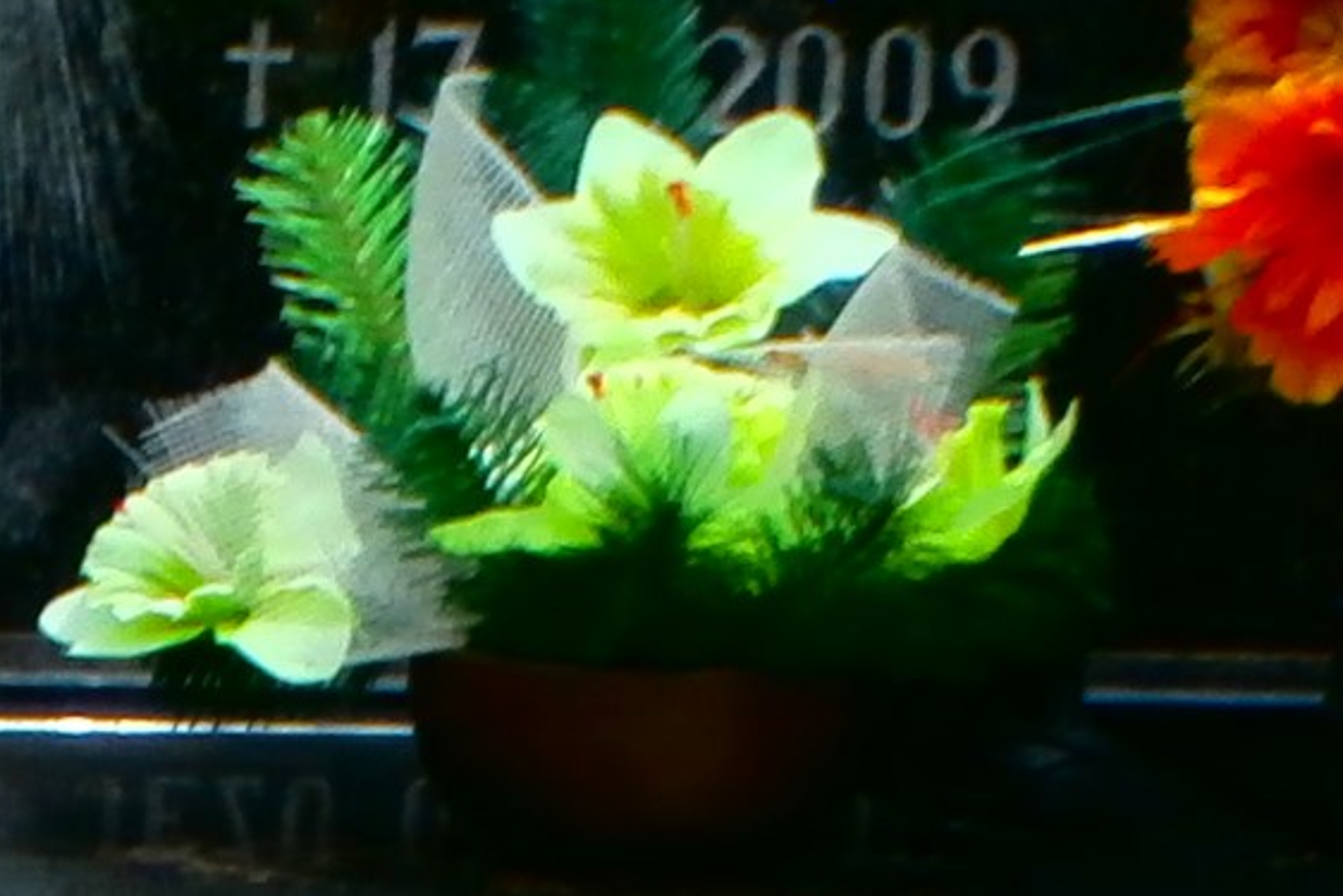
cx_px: -2183
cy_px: 2674
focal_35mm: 377
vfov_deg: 3.6
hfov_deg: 5.3
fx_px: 14067
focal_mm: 12.1
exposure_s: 1/320
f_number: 4.7
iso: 100
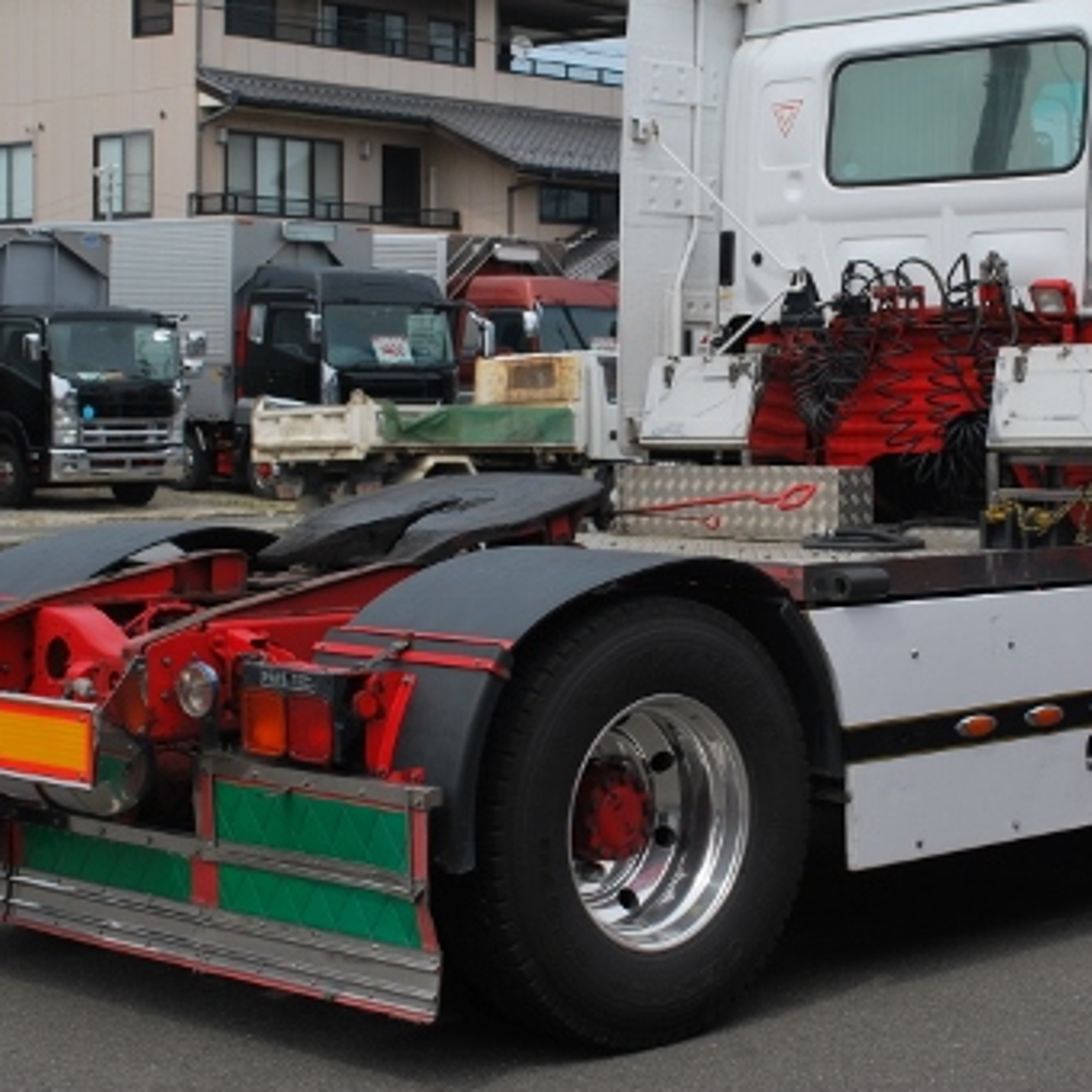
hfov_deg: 23.8
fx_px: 2570
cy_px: 421
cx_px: 752
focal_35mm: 72
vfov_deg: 23.9
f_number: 7.1
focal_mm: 30
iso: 100
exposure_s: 1/200
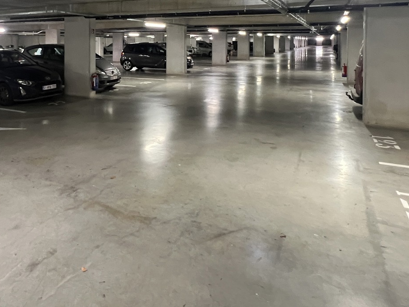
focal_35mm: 27
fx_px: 319
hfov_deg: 63.4
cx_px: 132
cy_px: 52
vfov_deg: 47.9
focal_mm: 1.57
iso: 640
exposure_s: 1/50
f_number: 1.8
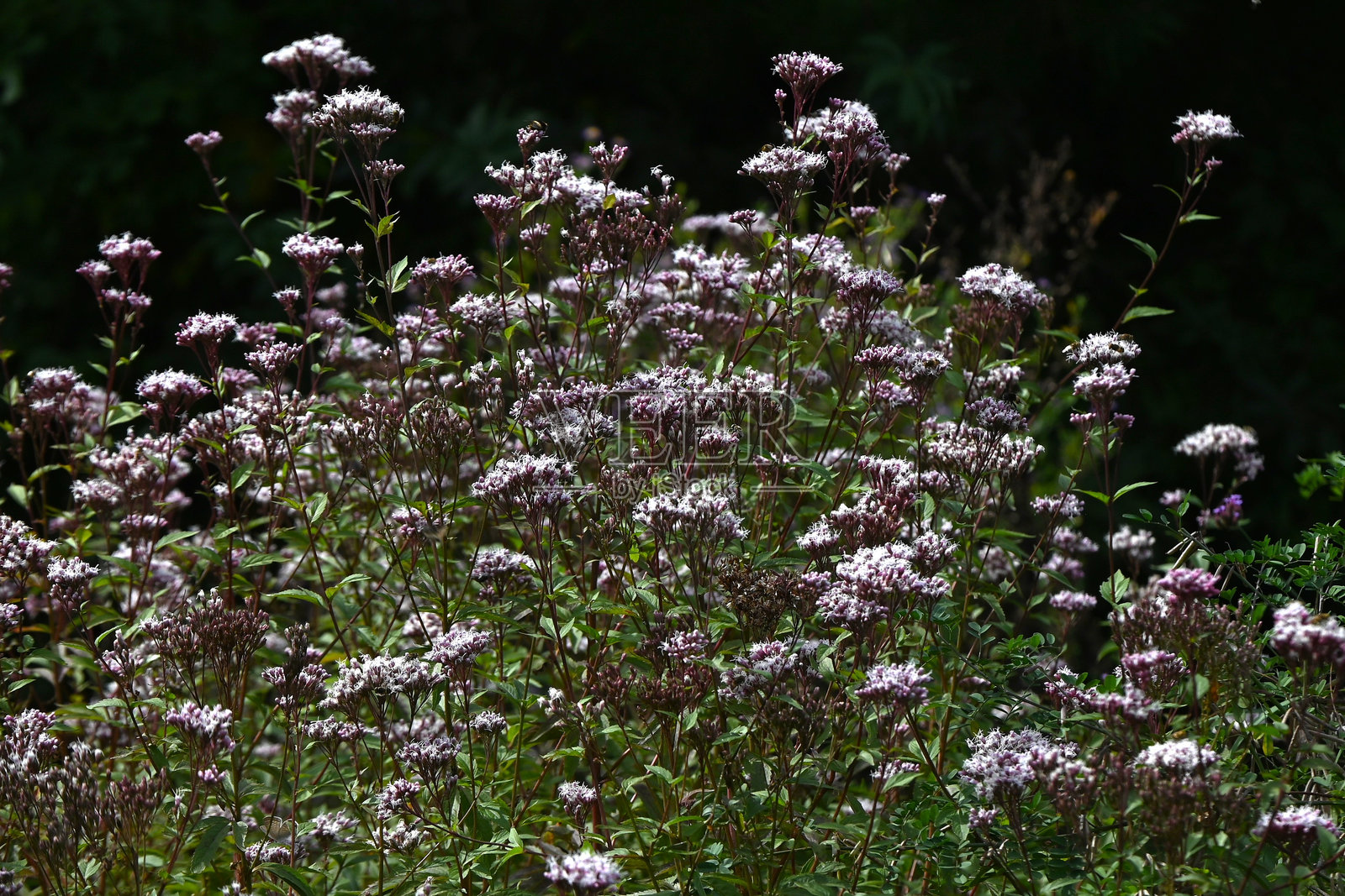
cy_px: 448
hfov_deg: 10.2
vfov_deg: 6.8
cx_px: 672
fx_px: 7547
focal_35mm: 202
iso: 200
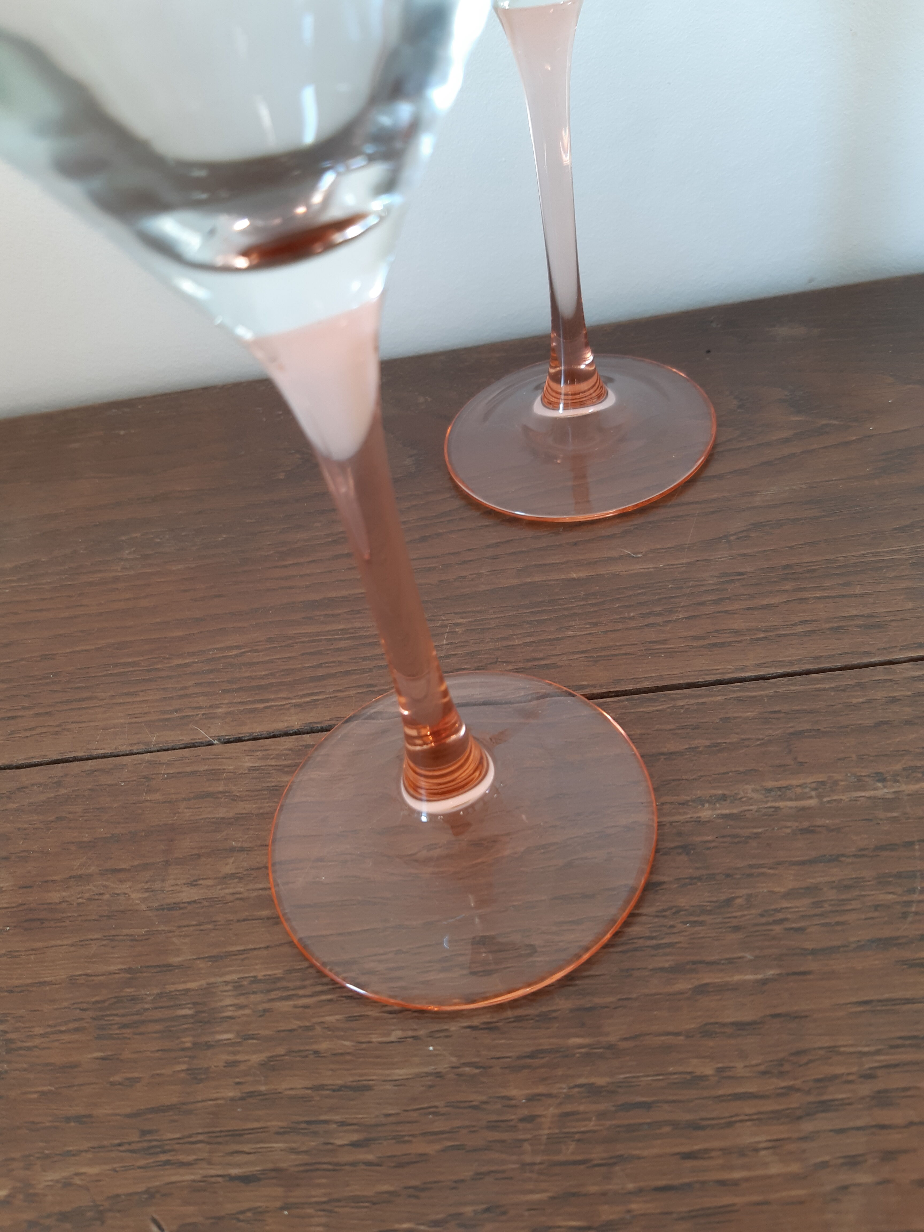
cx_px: 462
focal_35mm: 26
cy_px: 616
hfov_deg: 53.1
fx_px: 925
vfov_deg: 67.3
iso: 40
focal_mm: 3.93
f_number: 1.7
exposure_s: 1/50
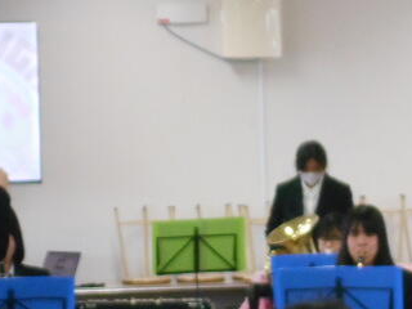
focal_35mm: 260
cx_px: 355
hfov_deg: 7.6
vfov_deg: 5.7
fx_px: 3095
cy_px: 237
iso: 800
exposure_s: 1/50
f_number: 6.5
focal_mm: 23
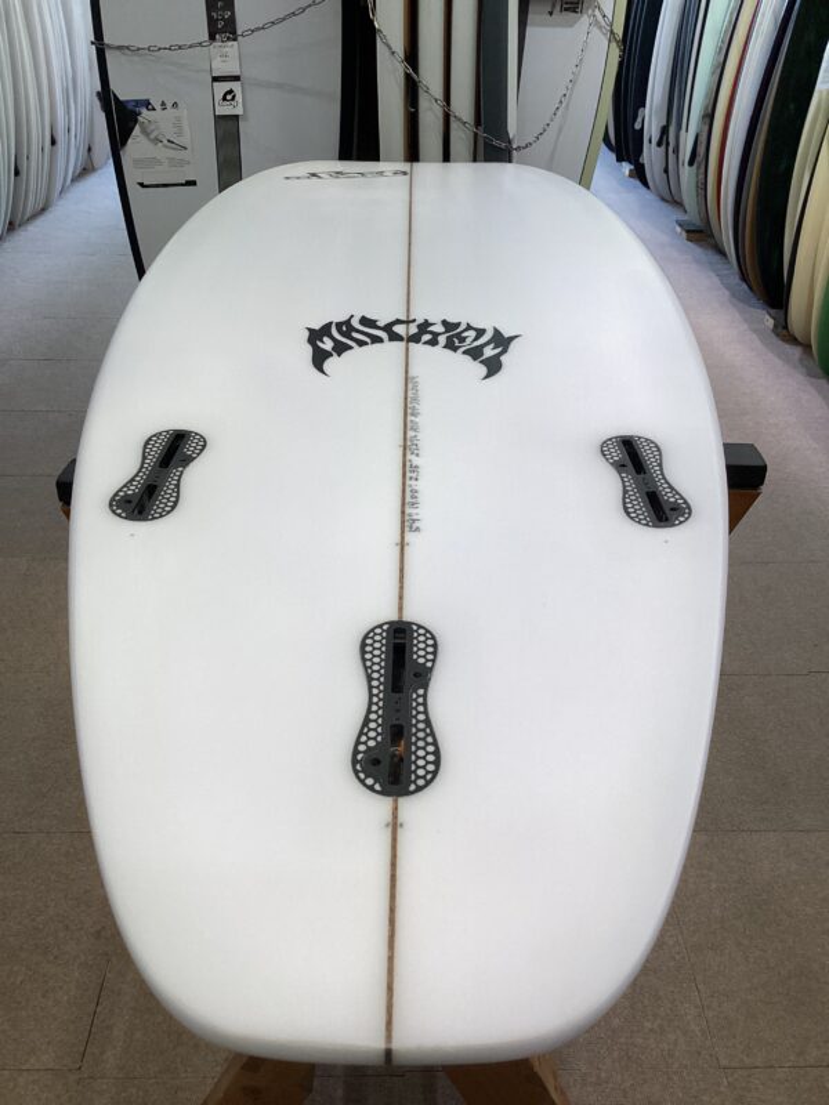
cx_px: 414
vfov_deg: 58.4
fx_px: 990
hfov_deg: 45.4
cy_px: 552
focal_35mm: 31
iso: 50
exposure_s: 1/100
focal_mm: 3.3
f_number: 2.4
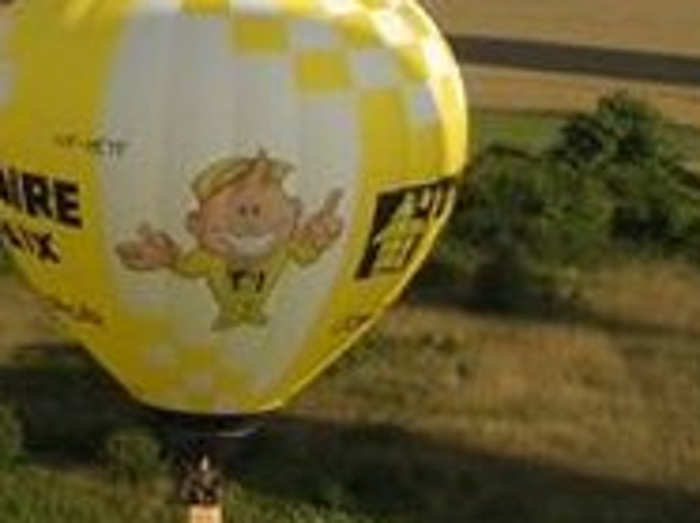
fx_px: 2625
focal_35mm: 130
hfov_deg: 14.7
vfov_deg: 10.7
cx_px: -117
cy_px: -391
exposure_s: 1/400
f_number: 4.3
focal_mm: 5.8
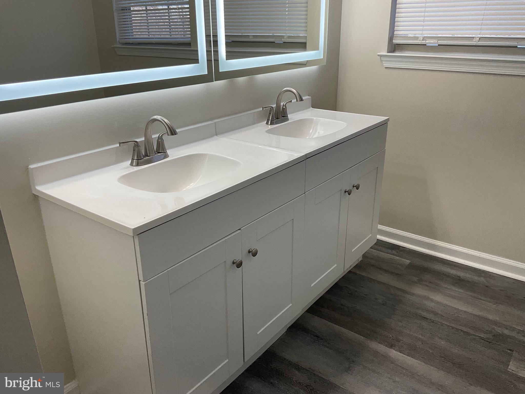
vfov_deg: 48.2
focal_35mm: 29
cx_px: 262
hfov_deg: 61.7
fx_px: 440
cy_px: 197
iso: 16
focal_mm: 3
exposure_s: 1/120
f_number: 1.8
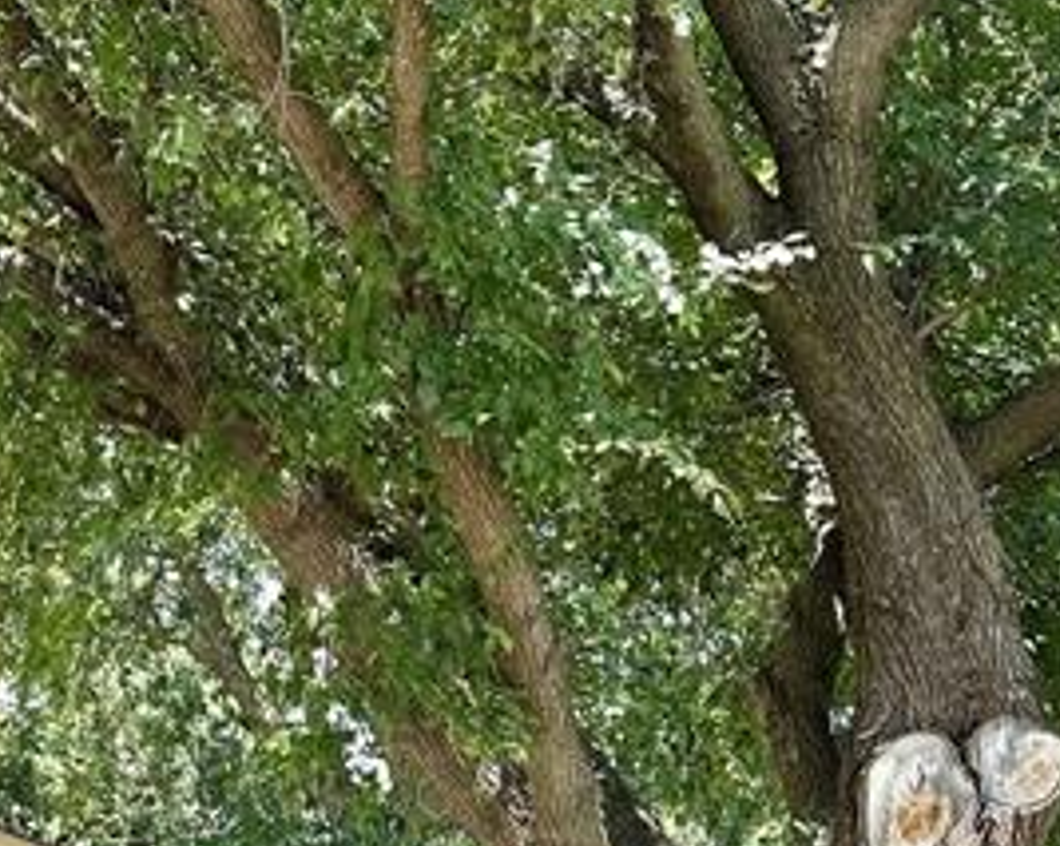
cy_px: 902
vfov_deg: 16.6
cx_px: -99
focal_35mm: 90
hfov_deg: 20.3
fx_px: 2820
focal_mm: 6.86
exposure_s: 1/745
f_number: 1.78
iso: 80
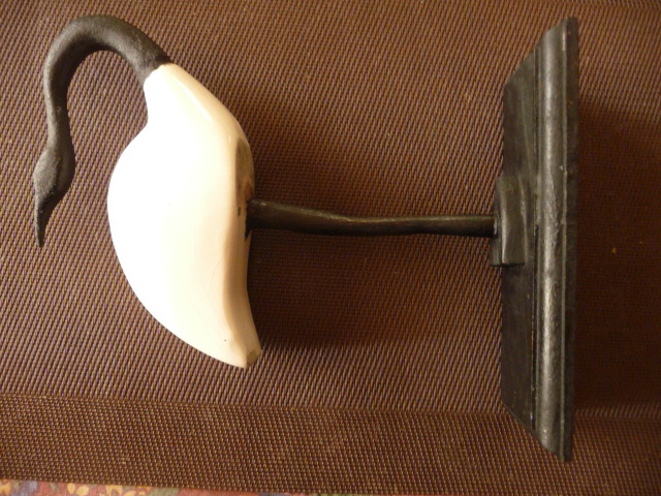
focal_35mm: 28
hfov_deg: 63.4
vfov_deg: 49.7
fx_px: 535
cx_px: 330
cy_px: 248
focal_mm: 4.7
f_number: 3.3
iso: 400
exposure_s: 1/13
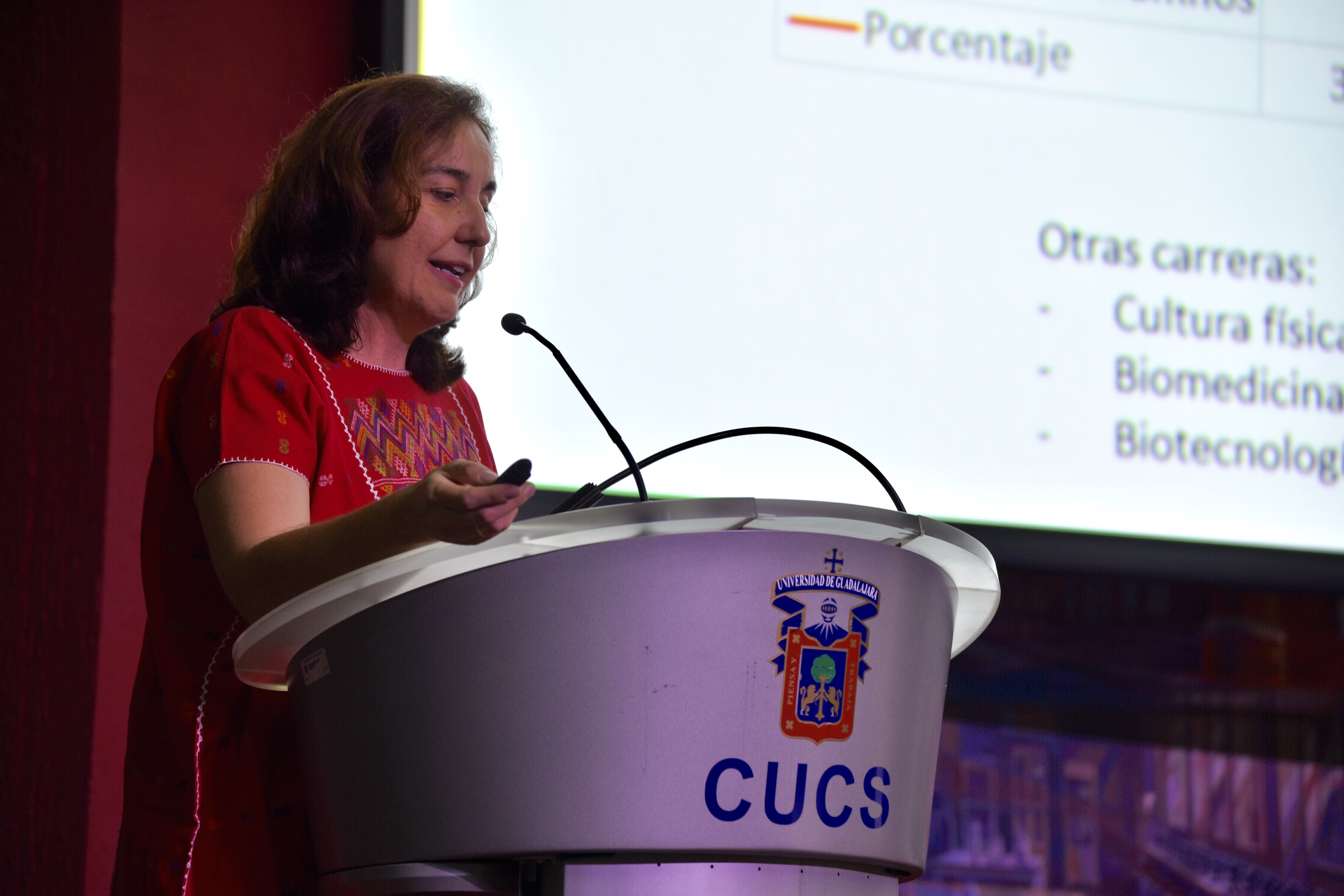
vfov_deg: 13.0
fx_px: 3920
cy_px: 448
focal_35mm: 105
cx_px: 672
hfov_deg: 19.5
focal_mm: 105
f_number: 4.5
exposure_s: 1/25
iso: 250
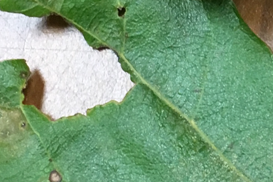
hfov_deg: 12.2
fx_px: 1236
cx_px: 360
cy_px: -19
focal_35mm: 163
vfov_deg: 8.4
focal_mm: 4.15
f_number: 2.2
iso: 100
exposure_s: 1/30
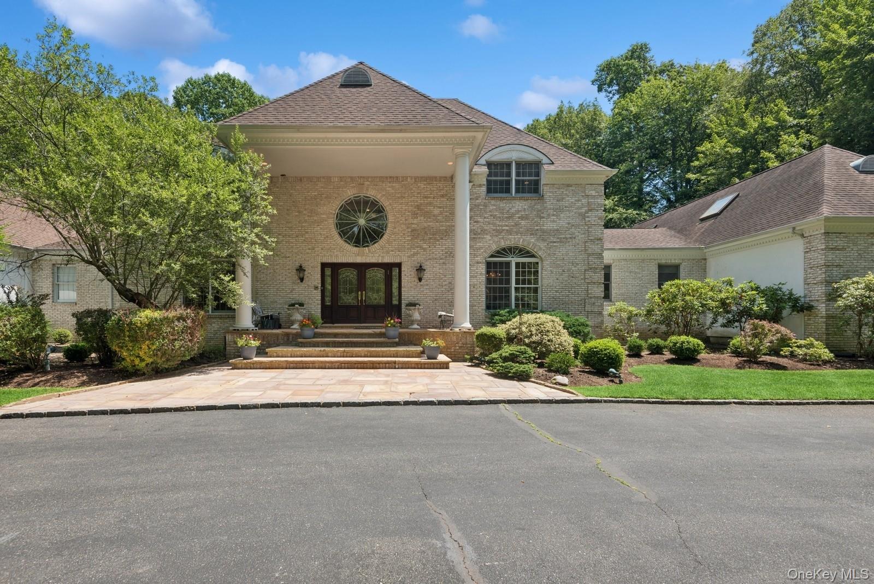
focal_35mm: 16
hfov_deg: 96.7
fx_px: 389
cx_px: 437
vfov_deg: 73.8
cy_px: 292
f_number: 9
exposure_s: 1/200
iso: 200
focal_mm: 16
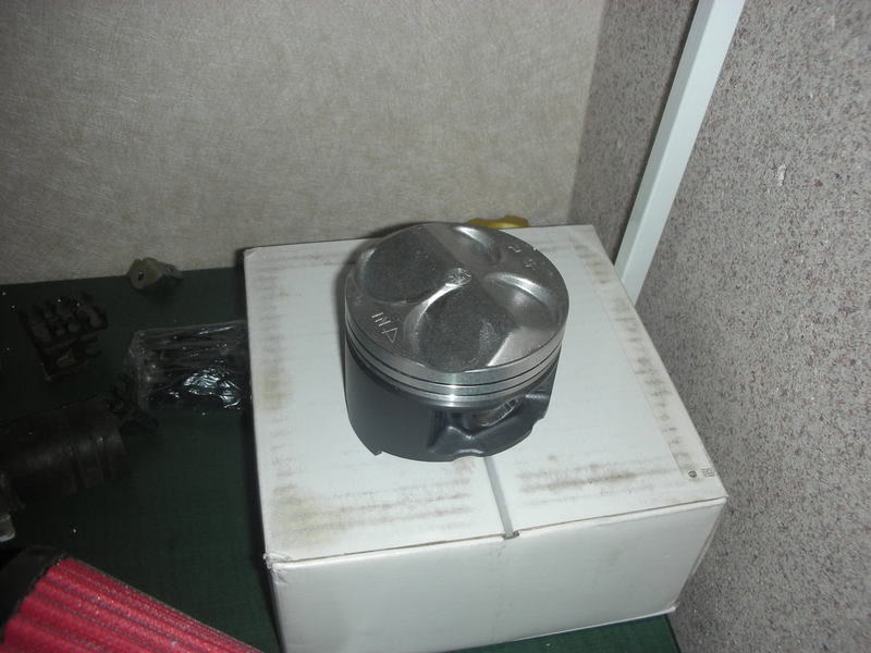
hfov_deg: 52.6
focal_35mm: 35
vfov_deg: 40.7
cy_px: 326
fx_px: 881
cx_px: 436
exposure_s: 1/60.1
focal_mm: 5.8
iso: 50
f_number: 3
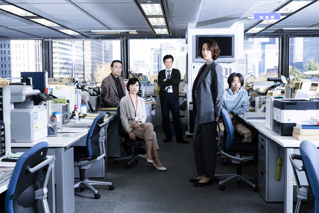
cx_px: 160
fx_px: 408
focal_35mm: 46
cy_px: 106
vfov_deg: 29.2
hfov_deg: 42.7
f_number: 9
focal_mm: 46
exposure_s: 1/125
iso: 400
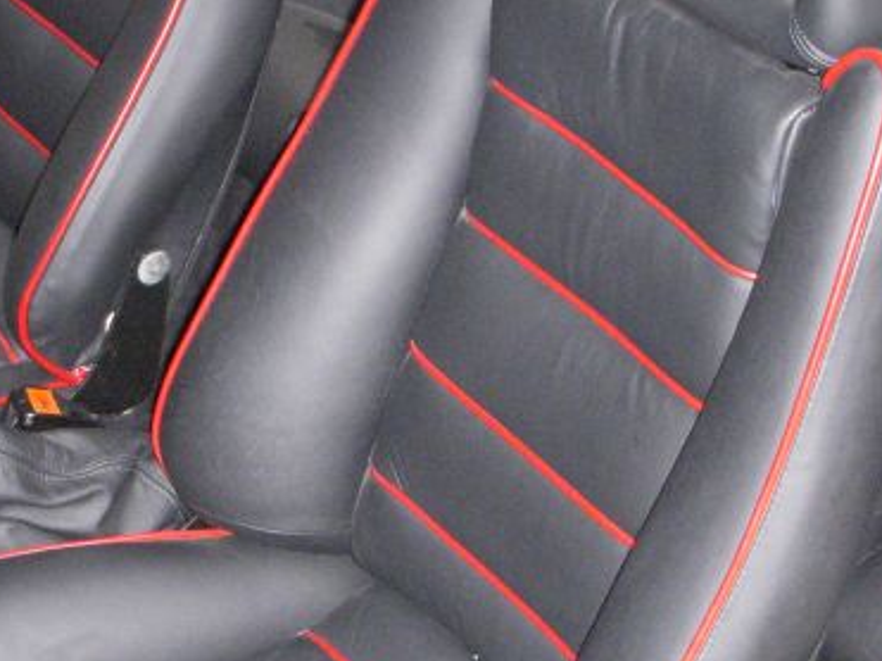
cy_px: 483
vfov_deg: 17.9
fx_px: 2089
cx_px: 352
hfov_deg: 23.8
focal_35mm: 82
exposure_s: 1/250
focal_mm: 6.3
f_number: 3.3
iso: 800
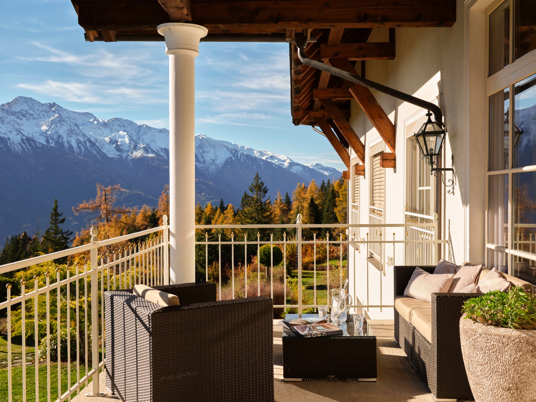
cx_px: 268
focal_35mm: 37
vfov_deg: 38.7
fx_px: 573
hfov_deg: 50.1
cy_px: 201
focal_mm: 46.5
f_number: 11
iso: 400
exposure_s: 1/200
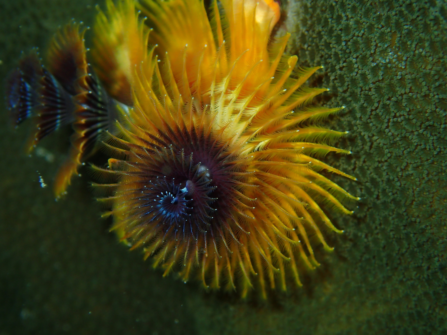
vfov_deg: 14.8
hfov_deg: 19.6
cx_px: 224
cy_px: 168
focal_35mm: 100
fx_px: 1291
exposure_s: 1/200
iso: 200
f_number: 6.3
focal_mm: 18
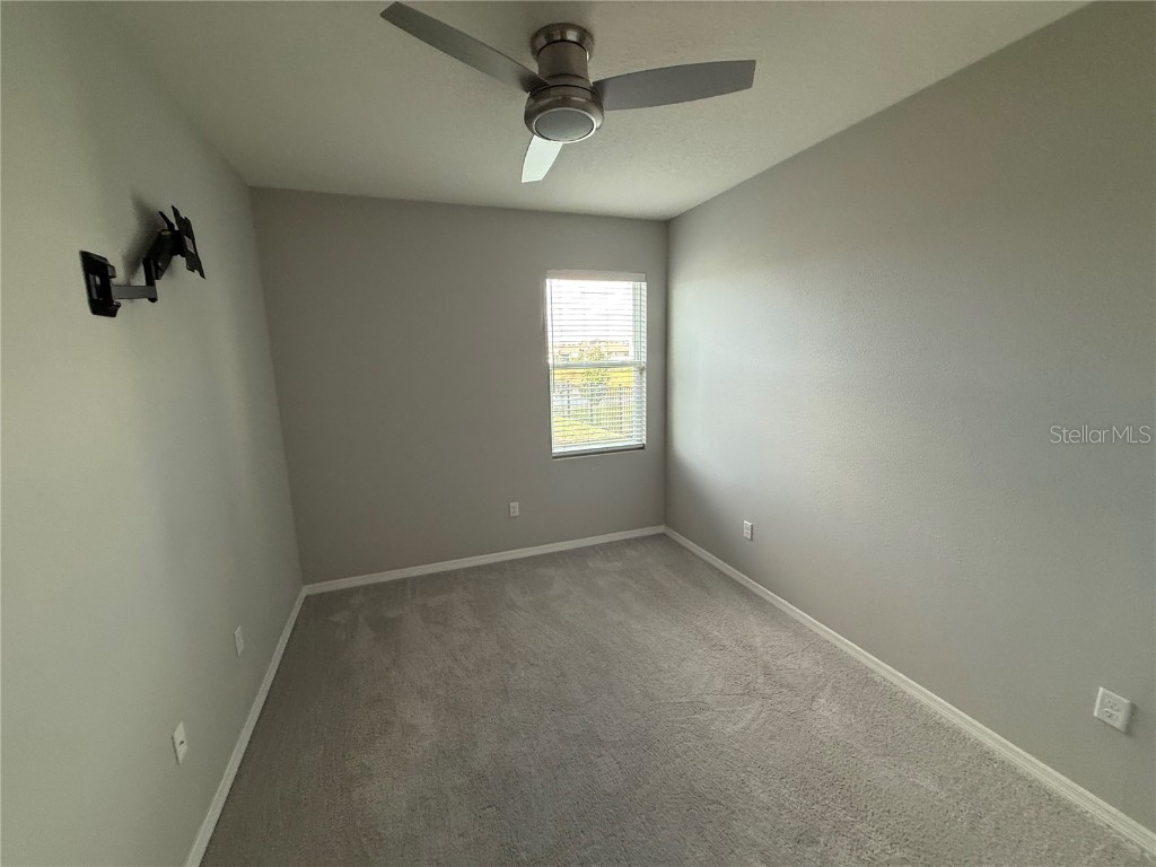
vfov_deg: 85.7
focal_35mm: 14
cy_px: 434
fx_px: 468
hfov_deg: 102.1
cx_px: 578
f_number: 2.2
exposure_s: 1/120
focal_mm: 2.22
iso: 200
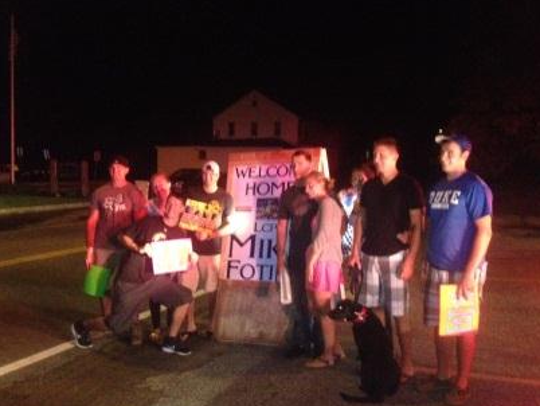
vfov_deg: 36.8
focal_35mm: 39
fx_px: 609
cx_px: 277
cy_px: 216
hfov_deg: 47.8
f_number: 2.4
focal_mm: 4.28
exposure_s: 1/16
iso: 800
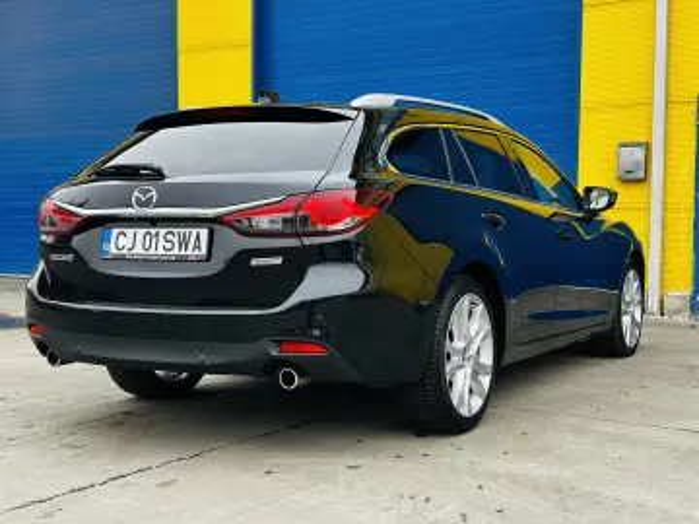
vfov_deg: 30.3
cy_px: 262
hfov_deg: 39.7
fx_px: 969
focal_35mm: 48
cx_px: 350
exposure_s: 1/250
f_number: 1.78
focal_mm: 6.86
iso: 64
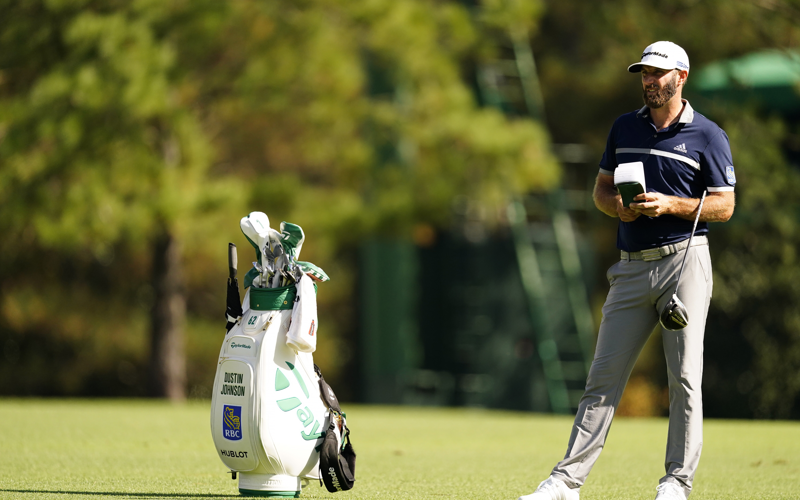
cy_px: 255
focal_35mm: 612
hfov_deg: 3.4
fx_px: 13344
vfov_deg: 2.1
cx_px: 400
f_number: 4
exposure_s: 1/5000
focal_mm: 600
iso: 1250
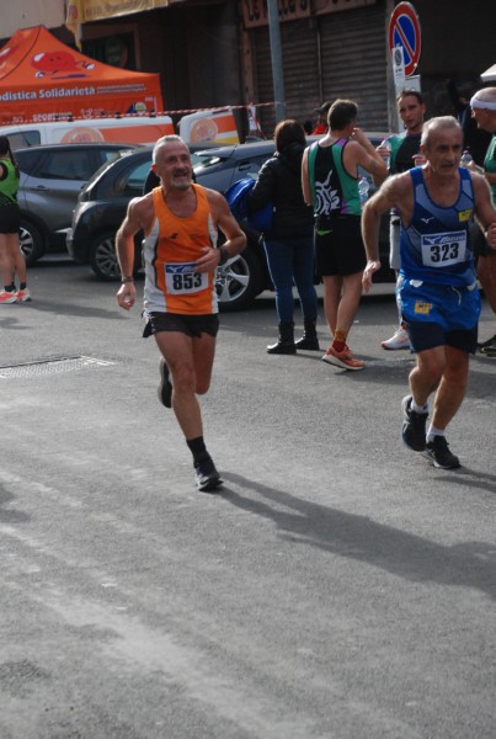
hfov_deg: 13.1
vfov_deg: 19.4
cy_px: 370
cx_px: 248
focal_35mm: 105
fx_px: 2159
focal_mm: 70
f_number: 5.6
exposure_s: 1/1250
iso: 1000
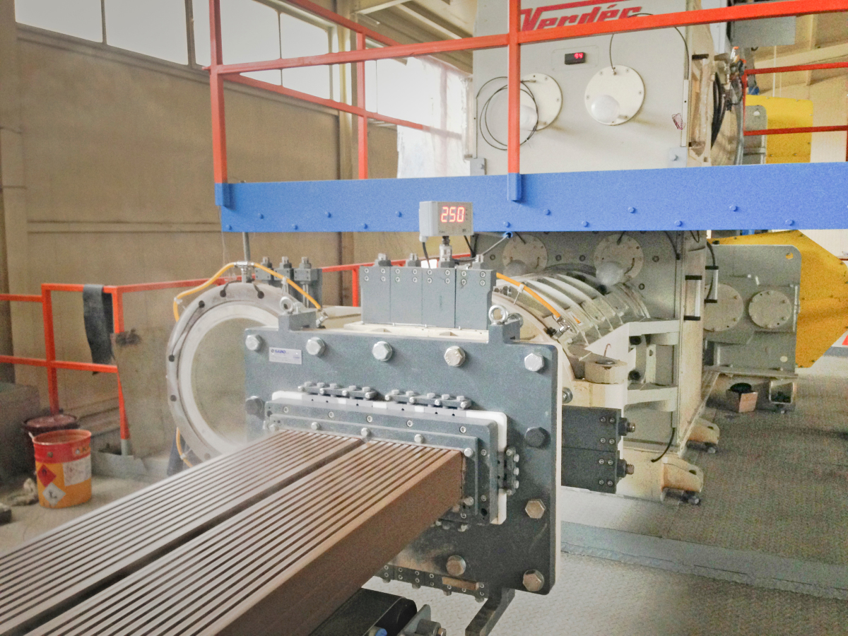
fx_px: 808
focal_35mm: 33
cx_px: 424
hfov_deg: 55.4
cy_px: 318
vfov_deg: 42.9
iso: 250
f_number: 2.4
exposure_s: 1/20
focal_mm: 4.12
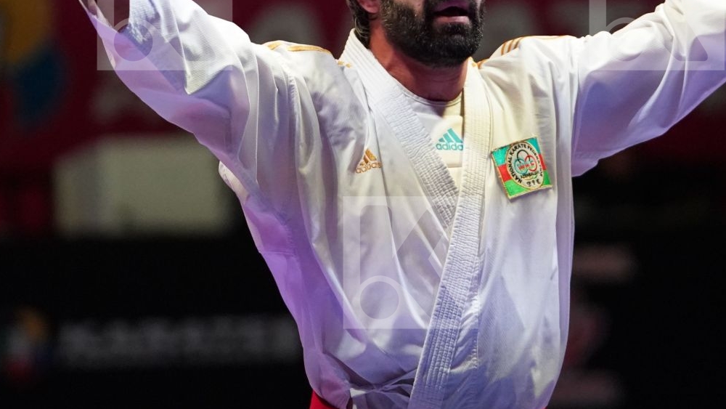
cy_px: 4
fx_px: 6932
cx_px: 411
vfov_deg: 3.4
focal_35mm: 360
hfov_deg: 6.0
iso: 6400
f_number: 2.8
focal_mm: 191
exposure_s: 1/1000
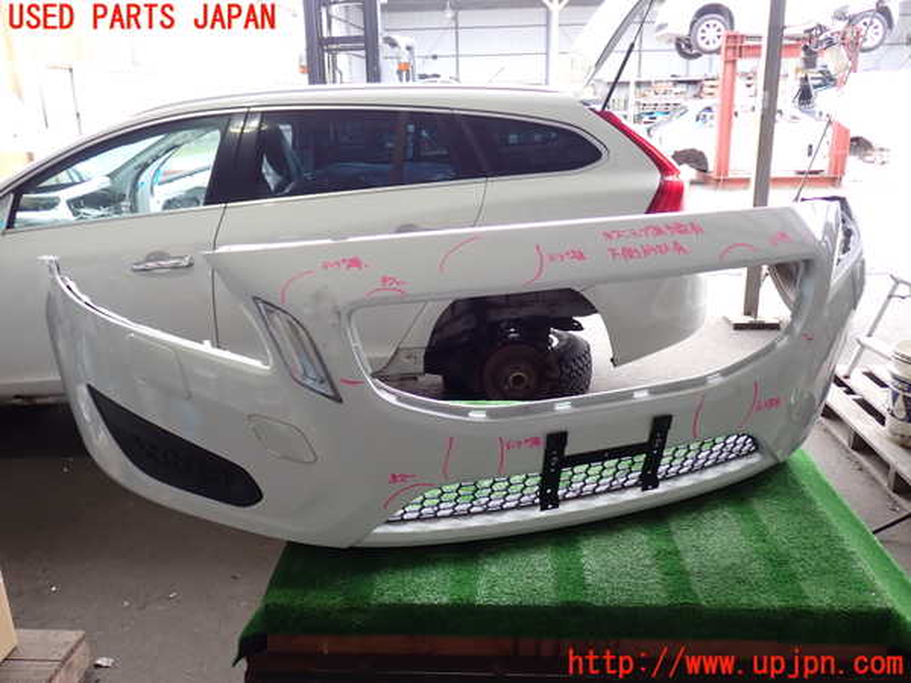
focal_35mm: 30
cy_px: 342
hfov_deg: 60.0
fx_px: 790
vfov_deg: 46.8
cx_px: 456
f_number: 2.3
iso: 160
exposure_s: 1/60
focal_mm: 5.4
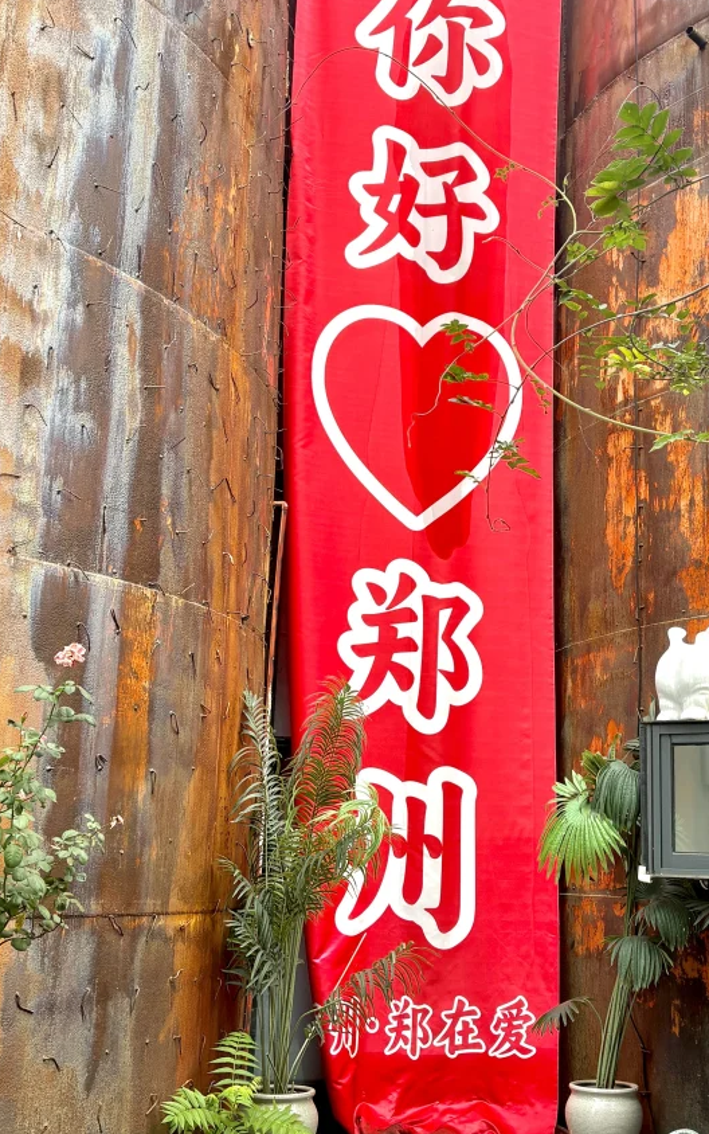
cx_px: 471
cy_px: 533
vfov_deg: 42.6
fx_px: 1452
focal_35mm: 47
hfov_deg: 27.3
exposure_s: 1/523
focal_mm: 5.96
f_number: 1.6
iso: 64
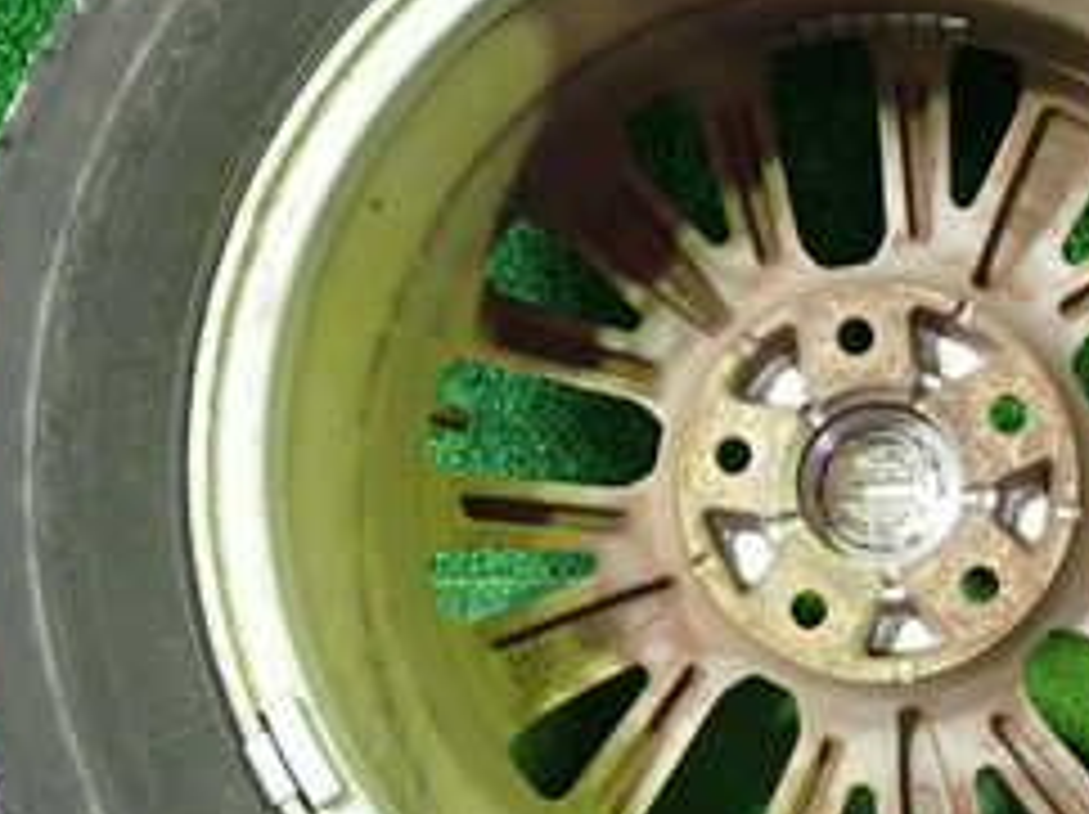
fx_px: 1949
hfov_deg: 30.6
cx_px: 850
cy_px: 450
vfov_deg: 23.6
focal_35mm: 62
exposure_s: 1/30
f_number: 2
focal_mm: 4.5
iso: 640
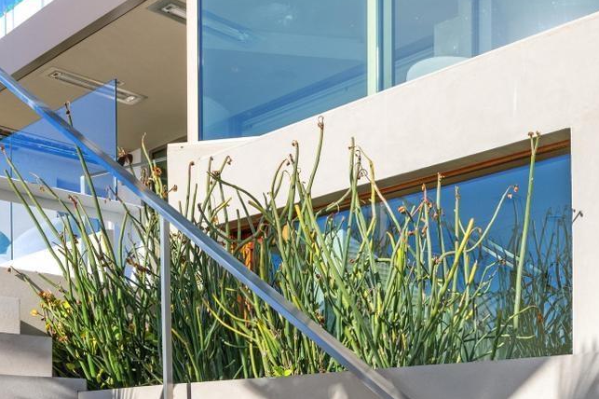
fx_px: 848
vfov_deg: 24.5
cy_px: 448
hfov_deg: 36.5
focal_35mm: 51
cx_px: 536
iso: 400
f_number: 8
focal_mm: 16
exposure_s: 1/800
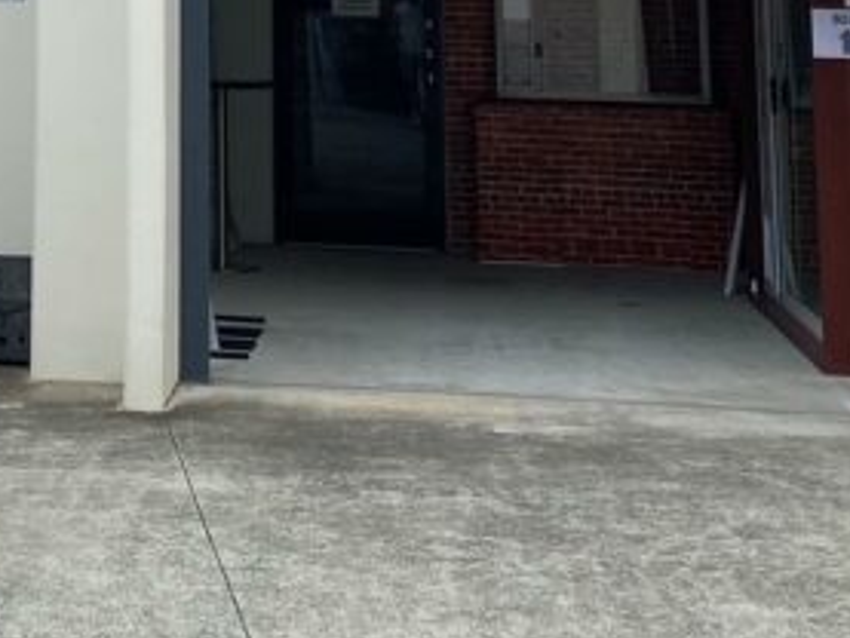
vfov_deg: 13.9
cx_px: -46
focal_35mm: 96
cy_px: -472
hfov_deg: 19.7
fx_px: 2358
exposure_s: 1/1543
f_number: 1.8
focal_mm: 4.25
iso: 32
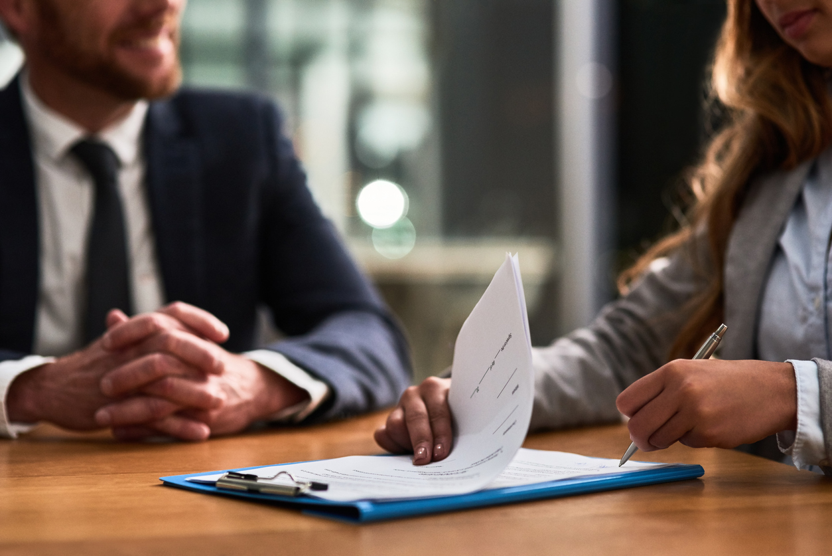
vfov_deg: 16.1
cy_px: 278
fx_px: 1965
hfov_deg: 23.9
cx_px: 416
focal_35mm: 85
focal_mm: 85
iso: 800
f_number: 2.5
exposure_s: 1/125
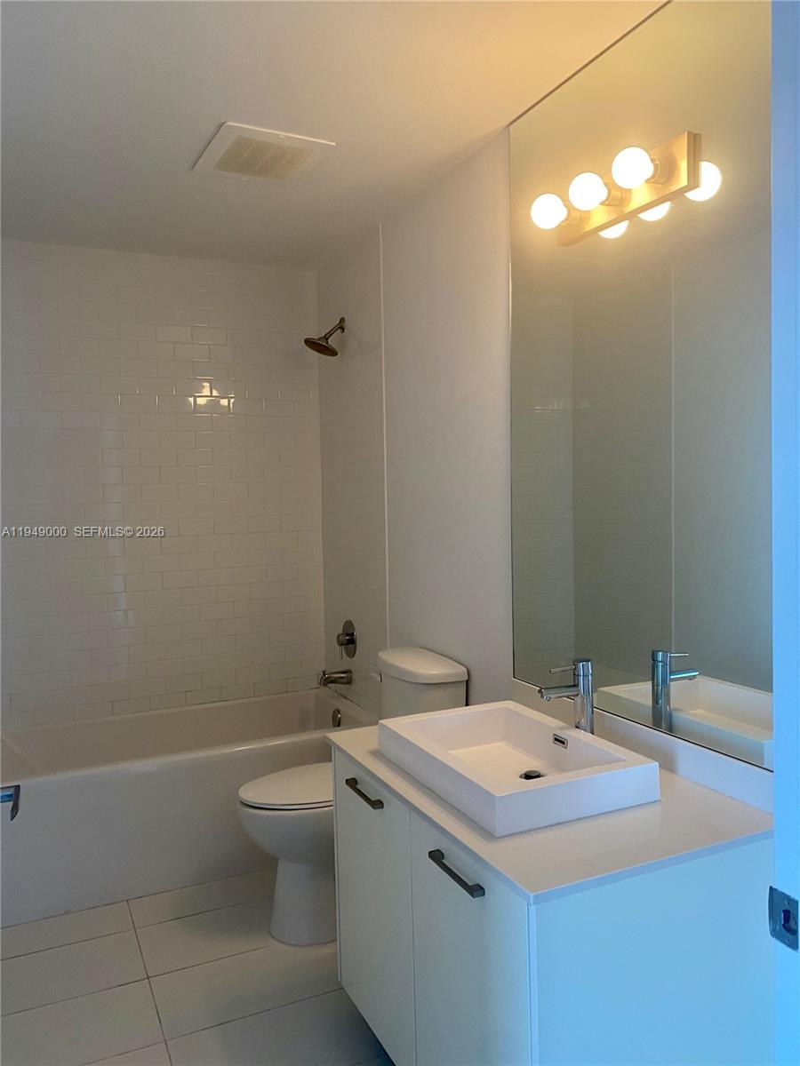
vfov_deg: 67.3
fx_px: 801
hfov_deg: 53.1
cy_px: 533
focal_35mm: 26
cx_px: 400
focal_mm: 4.25
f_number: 1.8
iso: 80
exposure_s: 1/60
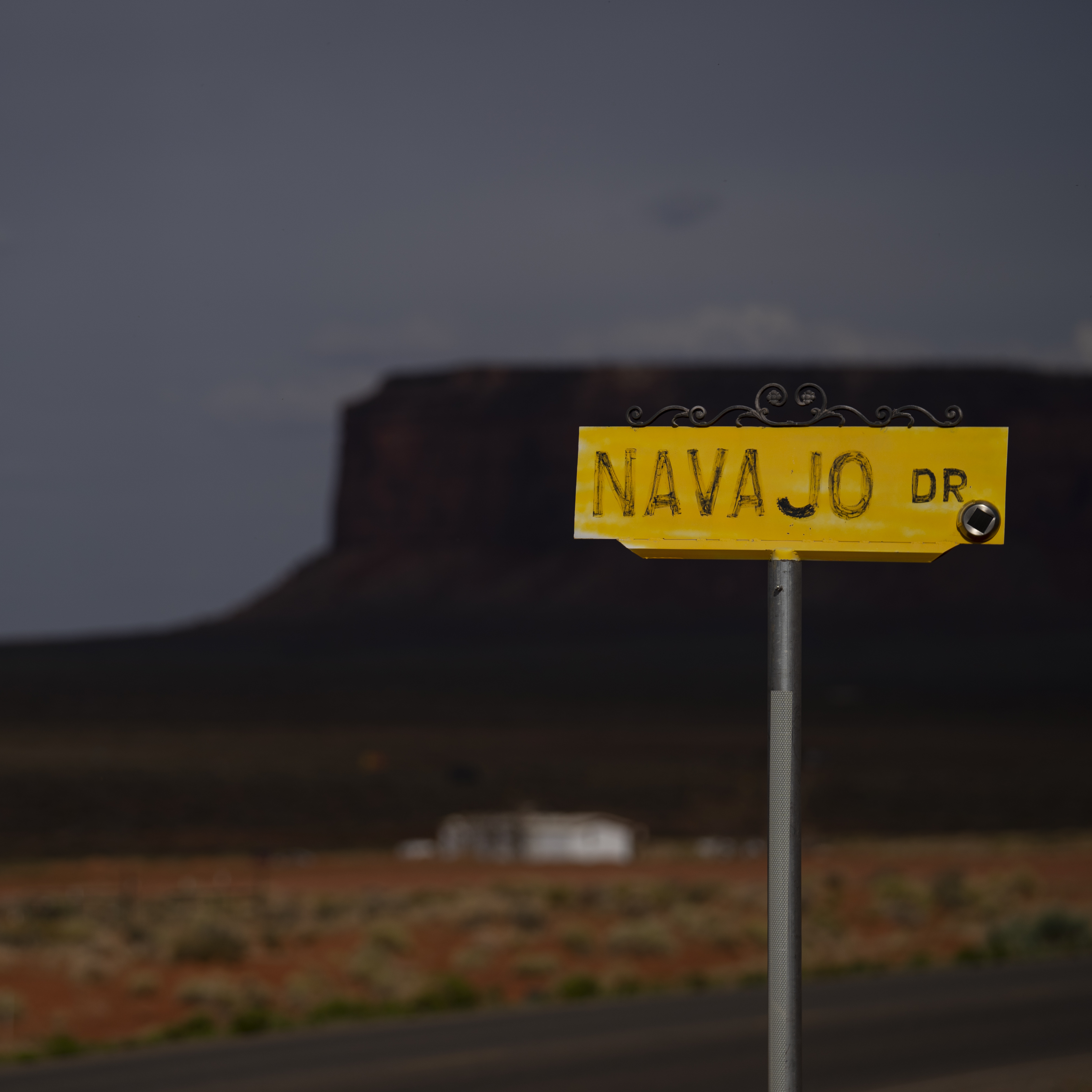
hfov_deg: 8.2
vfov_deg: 8.2
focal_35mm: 213
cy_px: 546
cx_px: 351
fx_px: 7602
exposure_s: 1/4000
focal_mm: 167
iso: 50
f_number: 3.5
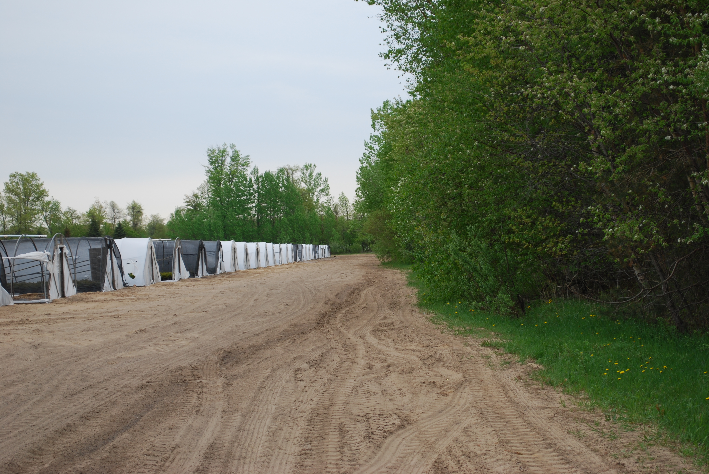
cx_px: 354
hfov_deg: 26.0
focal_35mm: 78
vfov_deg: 17.5
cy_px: 237
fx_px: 1538
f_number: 5.6
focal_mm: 52
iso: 140
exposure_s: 1/125
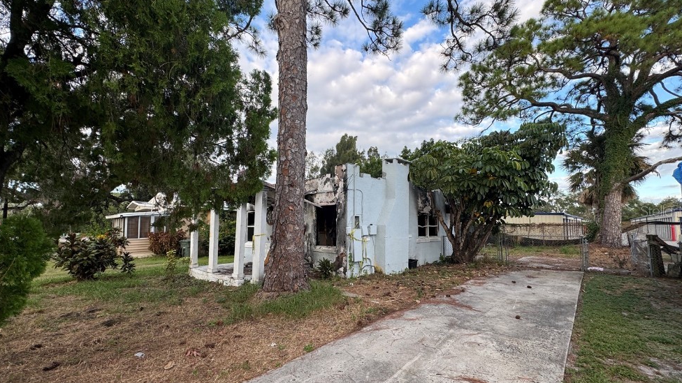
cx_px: 349
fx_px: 289
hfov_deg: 99.4
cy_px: 211
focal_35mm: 16
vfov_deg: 66.9
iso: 40
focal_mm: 2.22
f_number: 2.2
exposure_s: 1/279
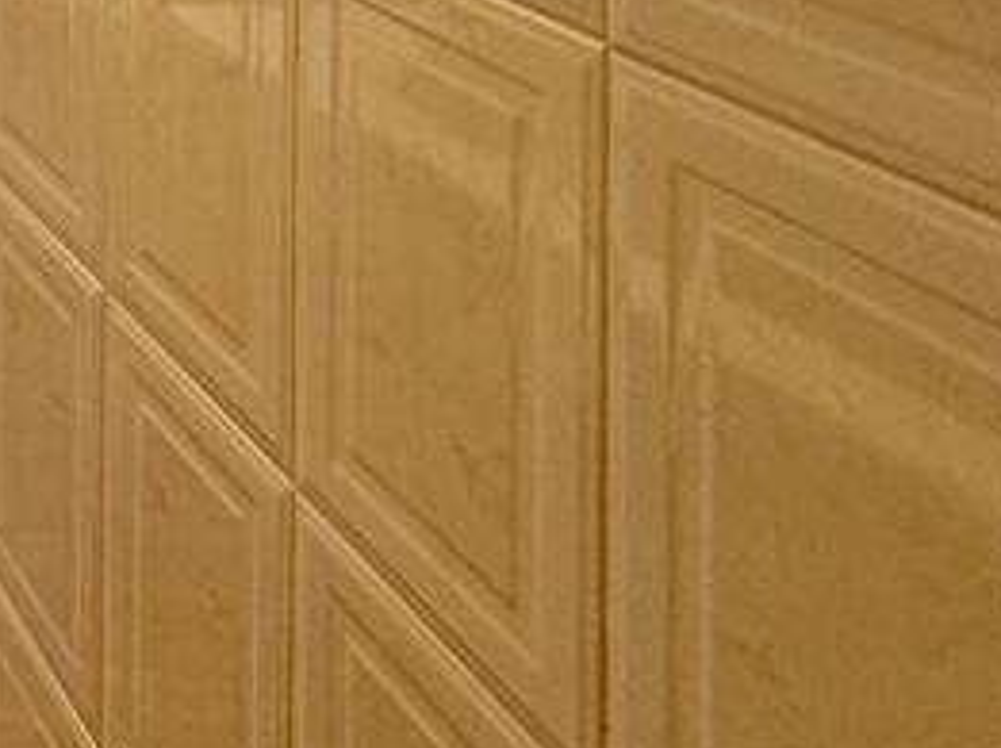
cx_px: -943
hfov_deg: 20.0
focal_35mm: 55
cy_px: -522
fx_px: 1588
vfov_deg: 20.5
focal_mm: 2.22
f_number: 2.2
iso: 64
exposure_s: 1/99
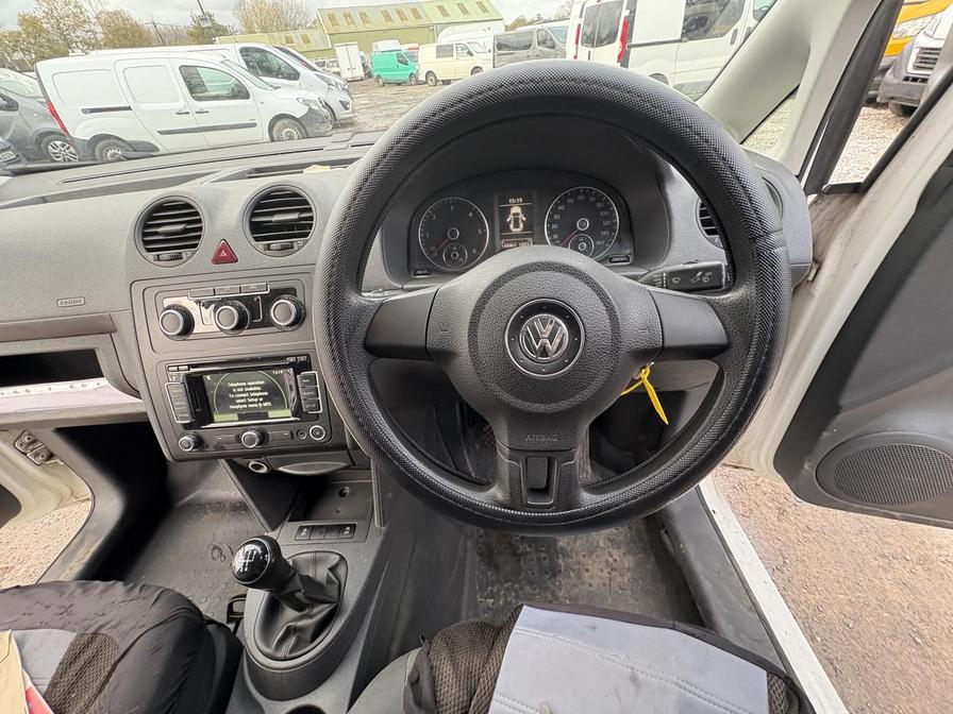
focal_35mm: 14
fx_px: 385
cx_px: 476
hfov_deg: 102.1
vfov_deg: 85.7
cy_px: 357
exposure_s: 1/60
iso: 250
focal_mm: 2.22
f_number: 2.2
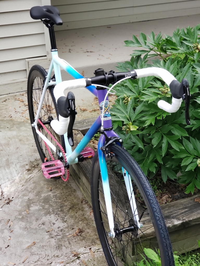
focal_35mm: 52
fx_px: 401
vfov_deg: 36.8
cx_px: 100
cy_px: 133
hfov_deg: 28.0
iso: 50
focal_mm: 6
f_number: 2.4
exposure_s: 1/120
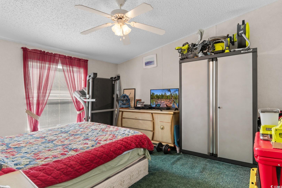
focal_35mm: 19
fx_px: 149
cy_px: 94
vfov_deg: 64.6
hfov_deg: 86.9
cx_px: 141
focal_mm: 13
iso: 100
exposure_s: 1/4
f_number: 4.8
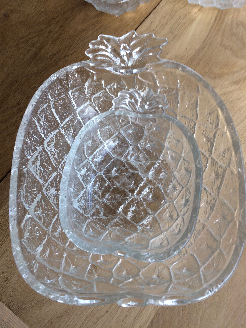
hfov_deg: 48.2
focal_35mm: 29
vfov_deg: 61.7
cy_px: 164
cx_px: 123
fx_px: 275
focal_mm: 4.15
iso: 50
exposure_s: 1/50
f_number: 2.2
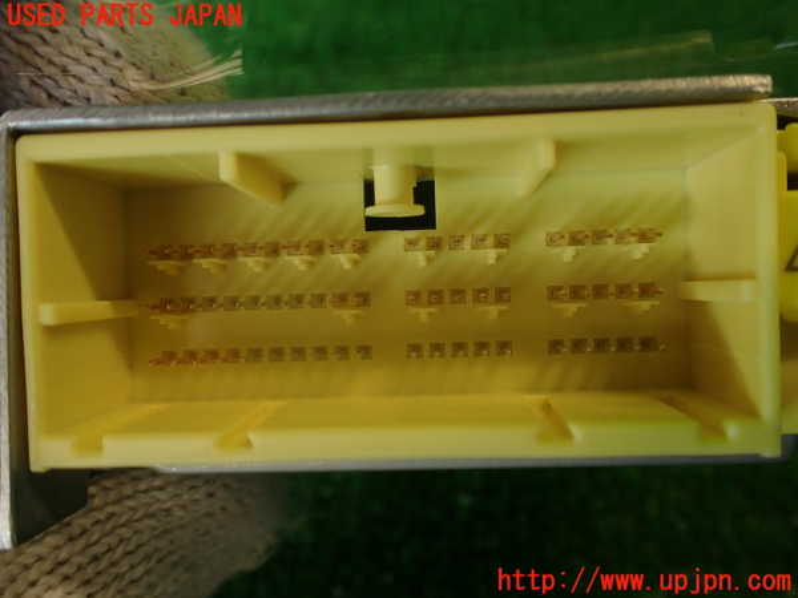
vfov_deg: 44.2
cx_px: 399
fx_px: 738
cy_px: 299
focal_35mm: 32
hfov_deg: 56.8
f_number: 2.4
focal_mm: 5.79
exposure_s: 1/60
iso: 200
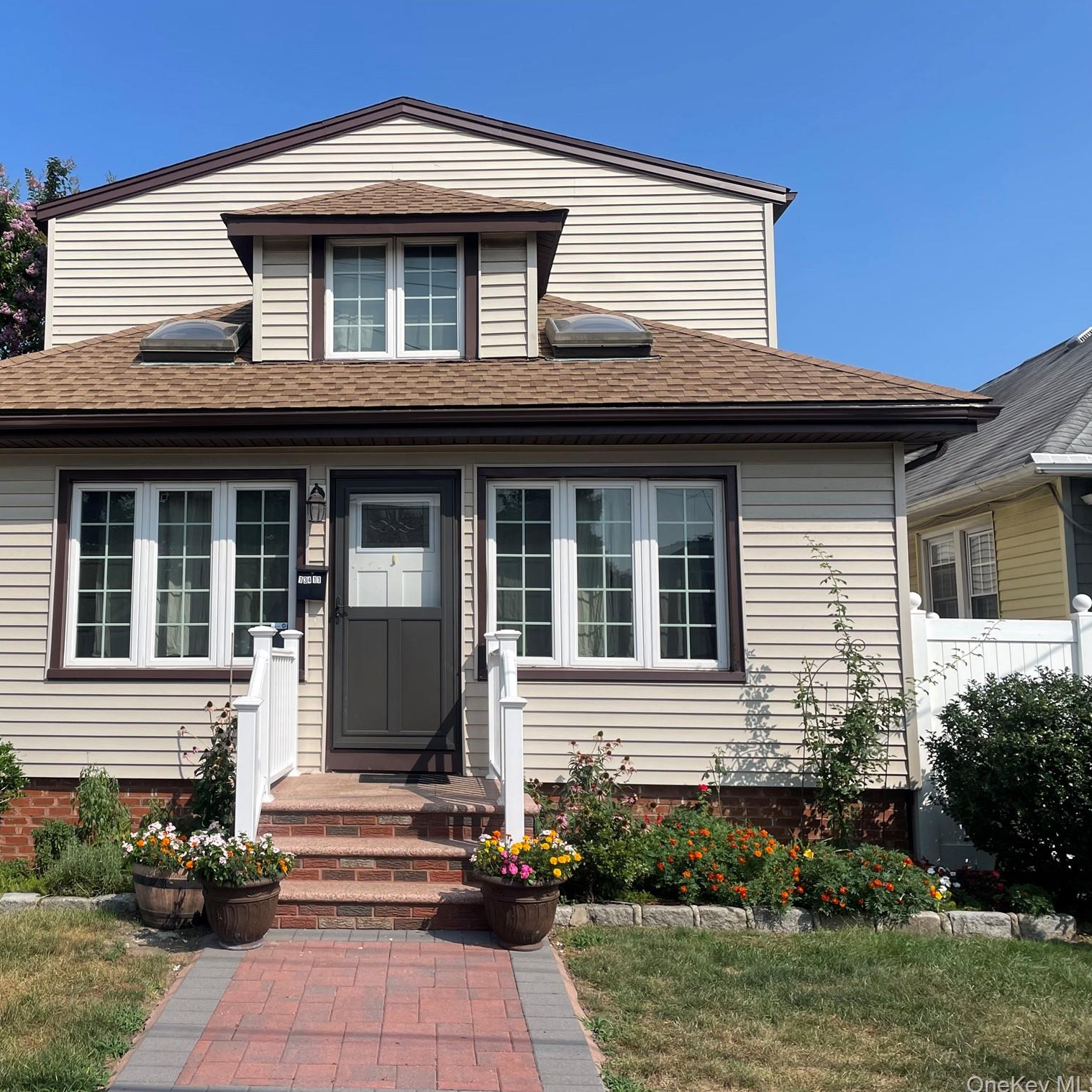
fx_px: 1106
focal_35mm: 31
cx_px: 376
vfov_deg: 52.5
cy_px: 550
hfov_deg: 51.7
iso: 32
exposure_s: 1/4292
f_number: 1.6
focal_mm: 4.2
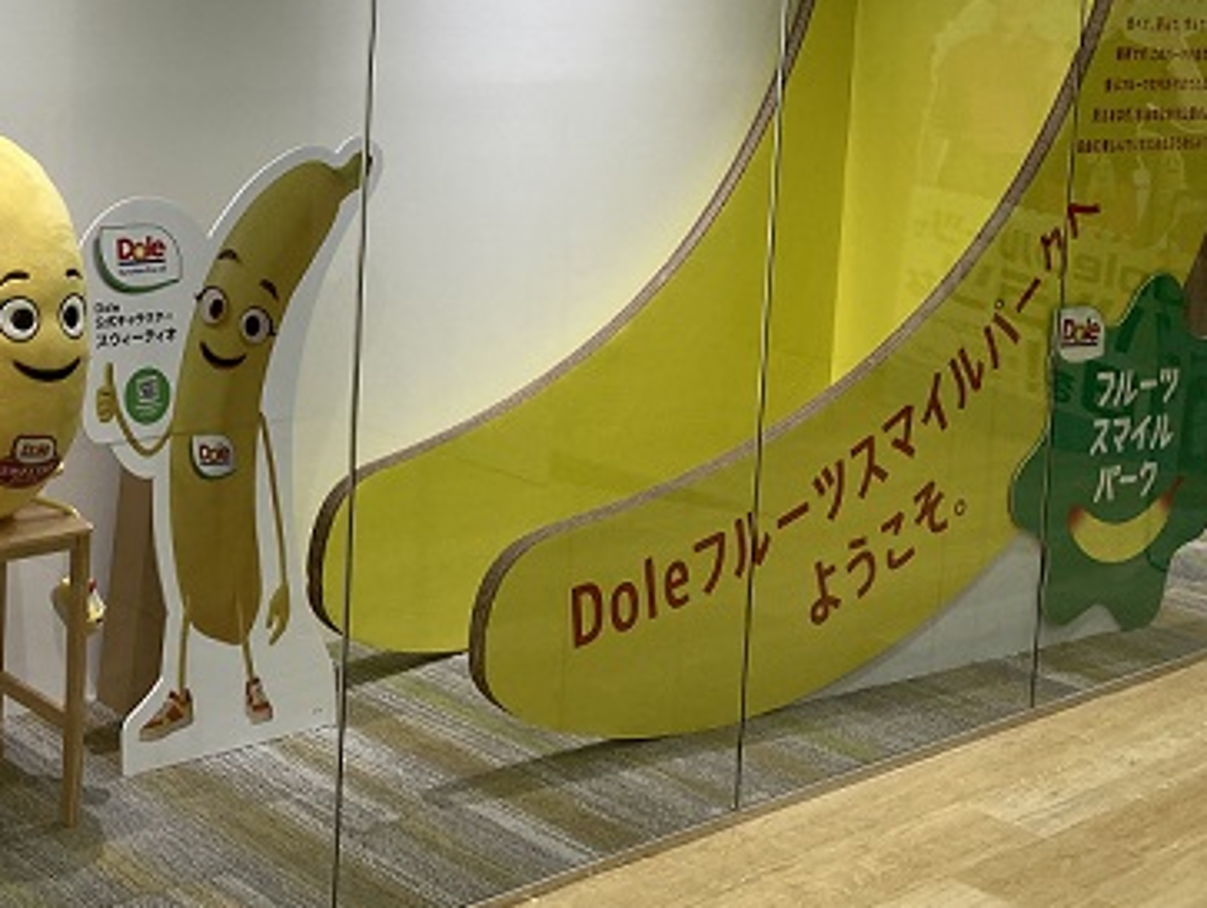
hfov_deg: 32.7
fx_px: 1955
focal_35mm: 56
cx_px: 133
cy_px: 141
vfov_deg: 25.5
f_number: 1.8
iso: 80
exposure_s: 1/100
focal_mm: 3.99
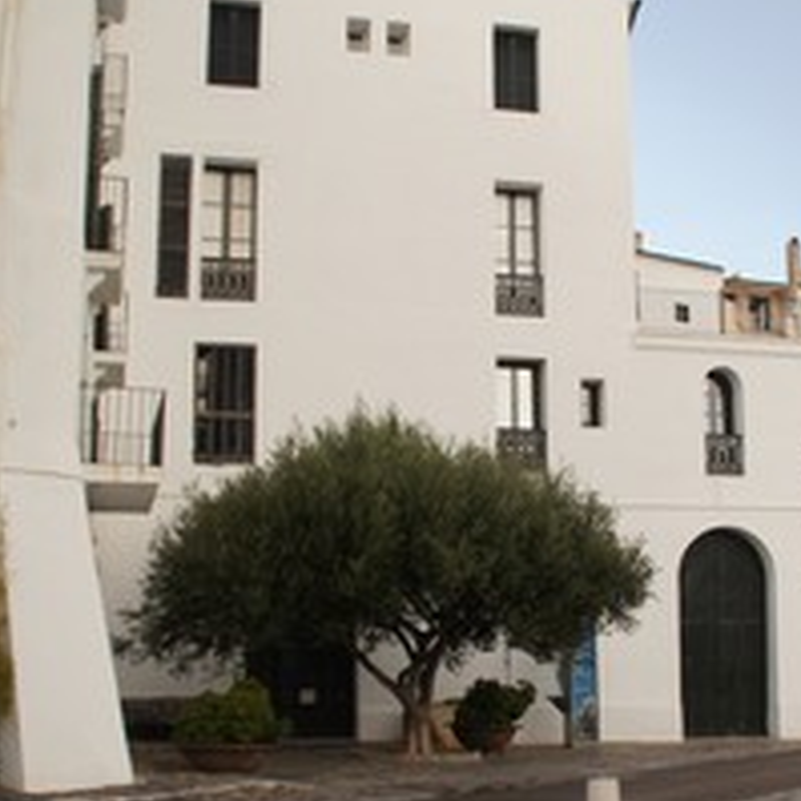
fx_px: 1388
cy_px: 497
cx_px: 531
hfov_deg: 32.0
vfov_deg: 32.1
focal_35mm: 53
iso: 100
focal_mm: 18
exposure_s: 1/50
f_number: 4
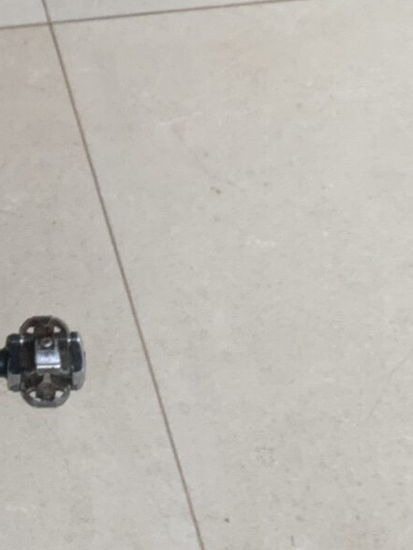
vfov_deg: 17.4
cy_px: 92
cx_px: -190
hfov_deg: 12.6
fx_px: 1780
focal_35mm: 112
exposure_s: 1/113
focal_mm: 4.25
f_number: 1.8
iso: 100
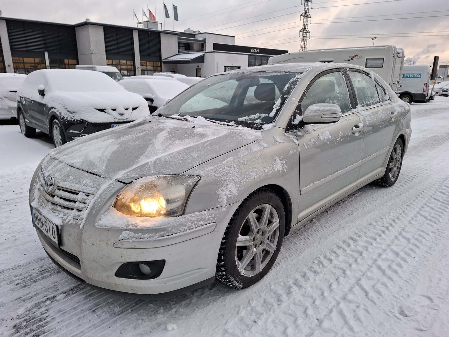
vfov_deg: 58.9
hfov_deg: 73.9
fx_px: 298
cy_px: 168
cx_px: 224
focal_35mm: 23
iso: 50
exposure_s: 1/100
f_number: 1.8
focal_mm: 5.54
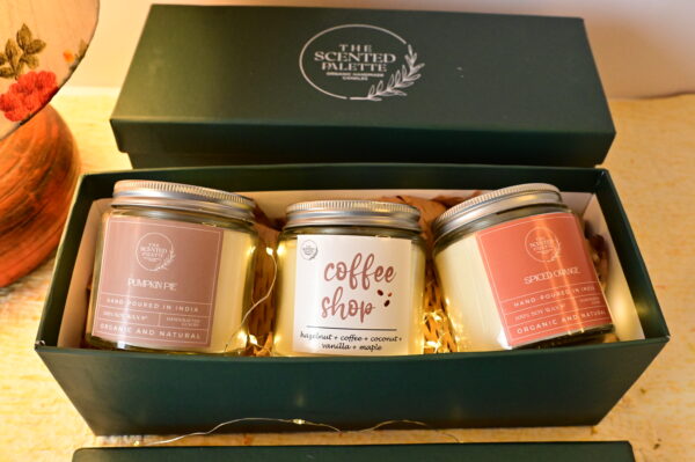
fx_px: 675
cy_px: 231
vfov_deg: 37.8
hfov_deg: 54.5
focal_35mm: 35
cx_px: 348
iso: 8000
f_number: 7.1
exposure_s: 1/320
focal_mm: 35
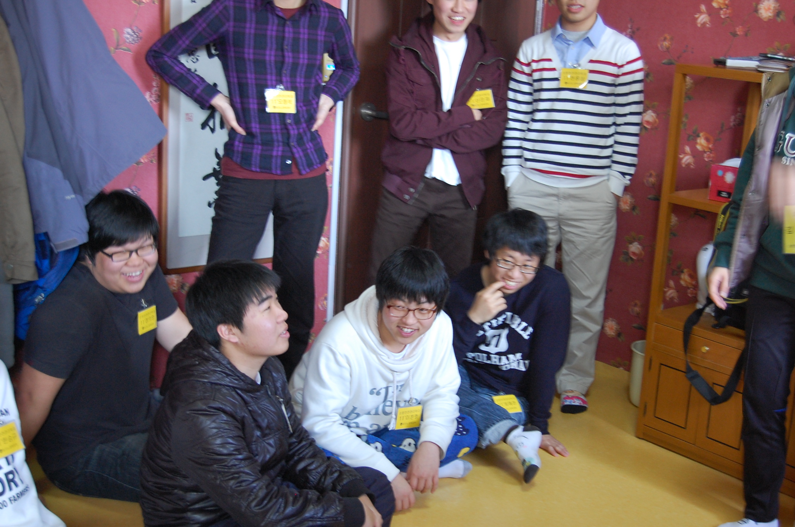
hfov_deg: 37.9
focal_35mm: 52
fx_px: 1157
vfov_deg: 25.7
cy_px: 264
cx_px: 398
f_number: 4.8
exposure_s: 1/13
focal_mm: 35
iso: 800
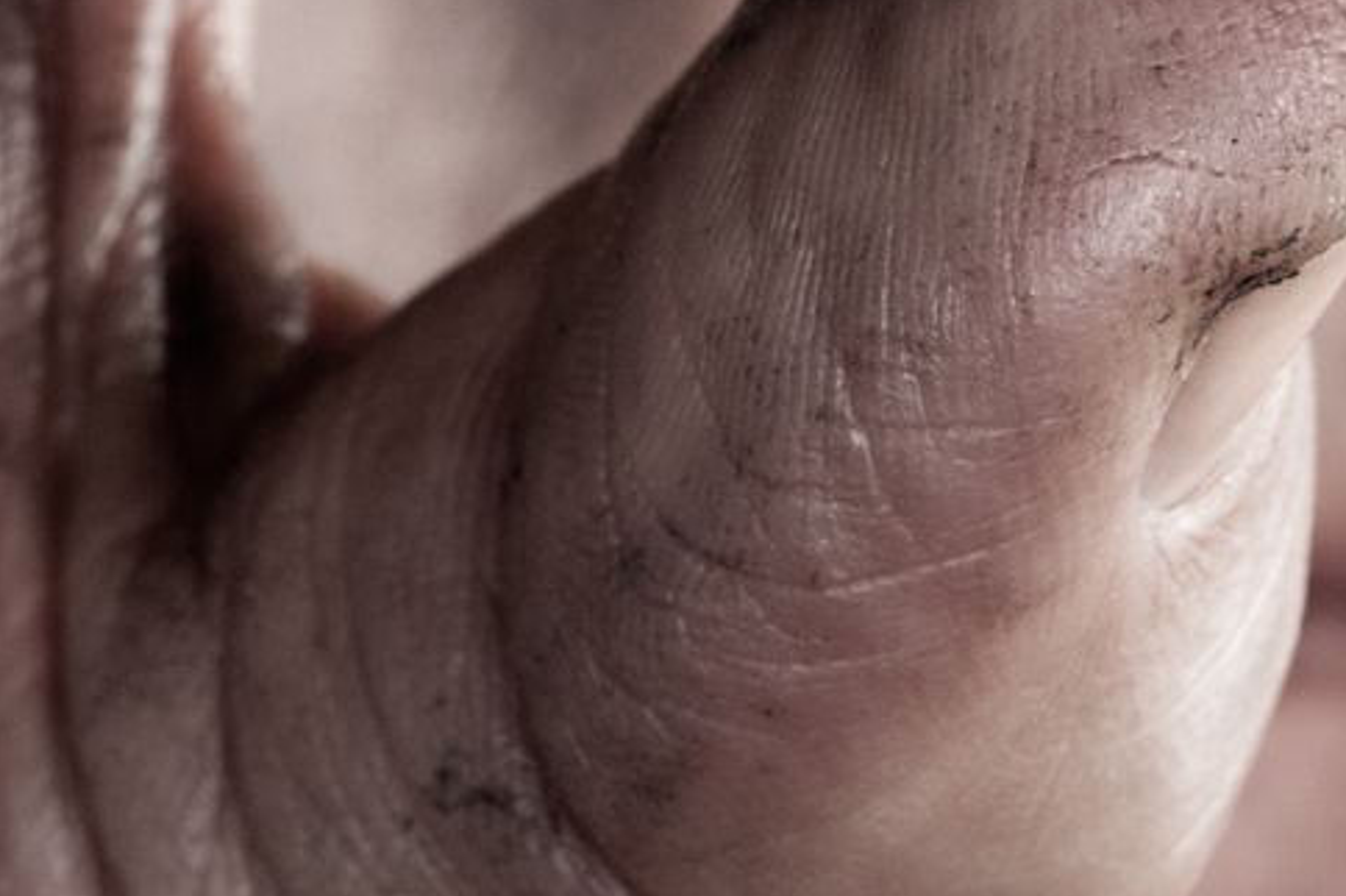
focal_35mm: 263
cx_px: 895
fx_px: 9826
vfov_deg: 5.1
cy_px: -768
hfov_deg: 7.8
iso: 200
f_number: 25
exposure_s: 1/200
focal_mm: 60
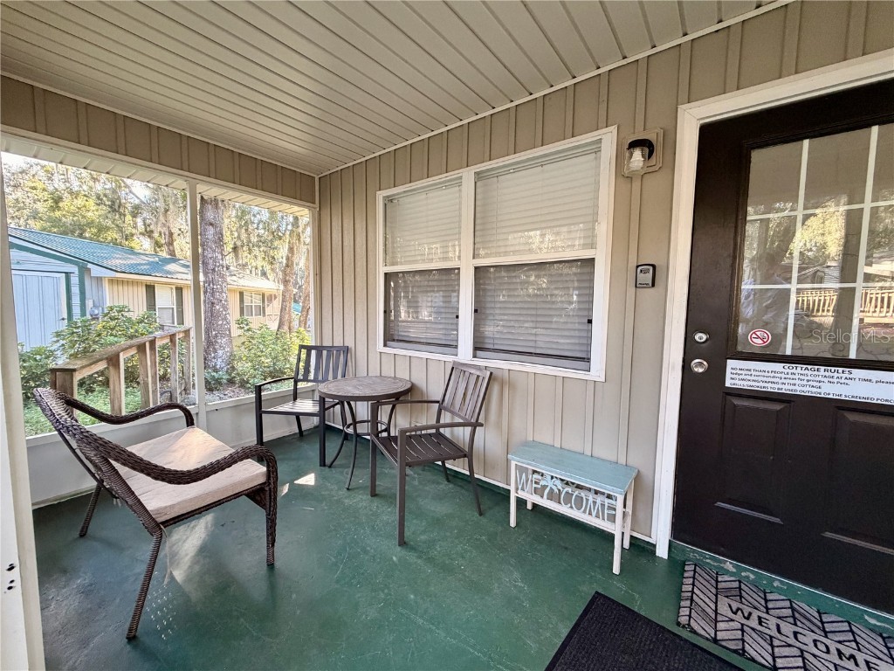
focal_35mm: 14
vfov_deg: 85.7
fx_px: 362
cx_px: 447
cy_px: 336
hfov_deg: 102.1
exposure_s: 1/108
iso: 320
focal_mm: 2.22
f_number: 2.2
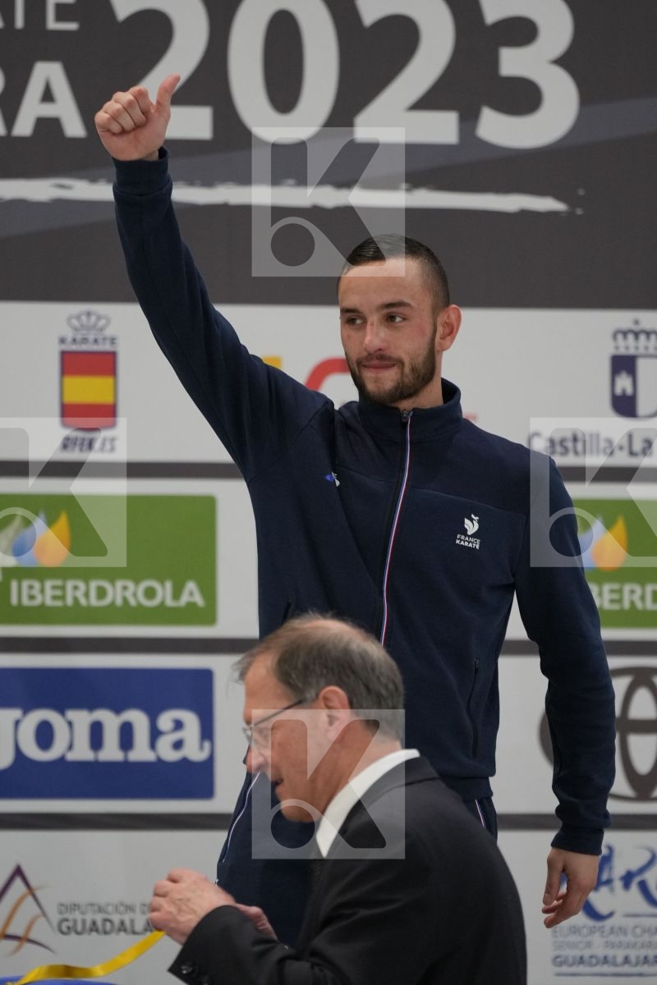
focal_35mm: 264
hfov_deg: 5.2
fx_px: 7226
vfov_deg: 7.8
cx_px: 328
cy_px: 492
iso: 2500
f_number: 2.8
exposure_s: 1/500
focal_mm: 176
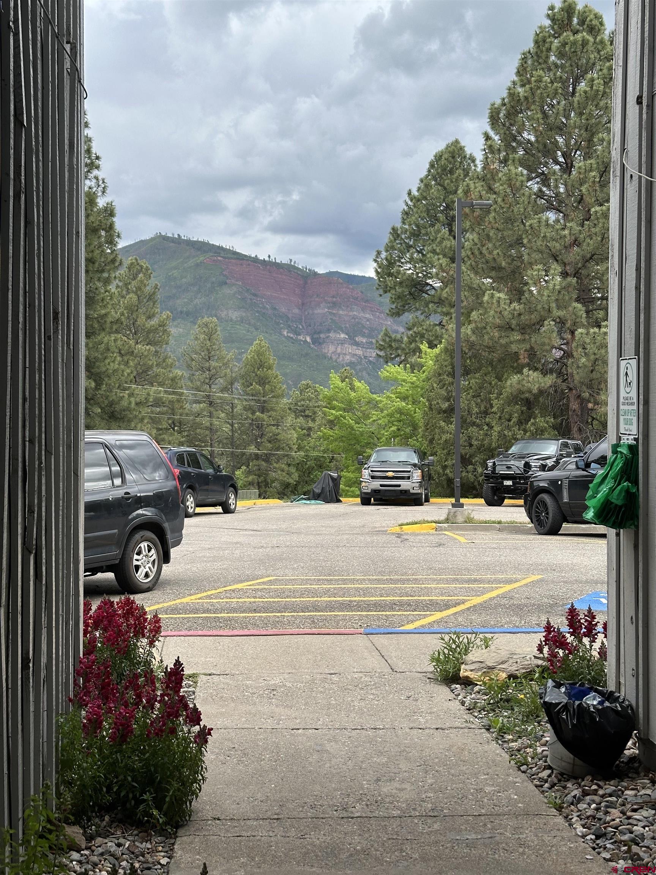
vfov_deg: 39.7
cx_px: 328
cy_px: 438
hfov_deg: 30.3
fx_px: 1213
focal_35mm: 48
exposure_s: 1/1185
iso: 64
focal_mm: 6.86
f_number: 1.78
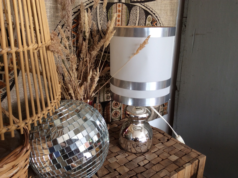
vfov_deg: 44.1
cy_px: 89
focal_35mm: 32
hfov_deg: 56.9
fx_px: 220
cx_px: 119
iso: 32
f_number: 2.4
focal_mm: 3.3
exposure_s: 1/25
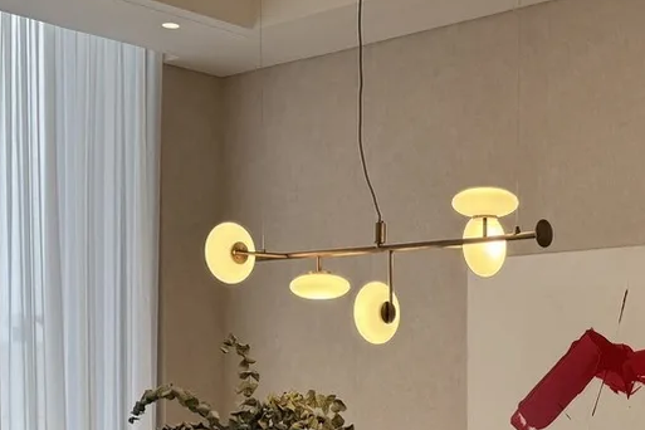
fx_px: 1254
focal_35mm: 70
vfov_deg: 18.9
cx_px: 445
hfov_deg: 28.6
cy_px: 426
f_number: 1.78
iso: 64
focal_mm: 6.76
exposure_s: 1/121
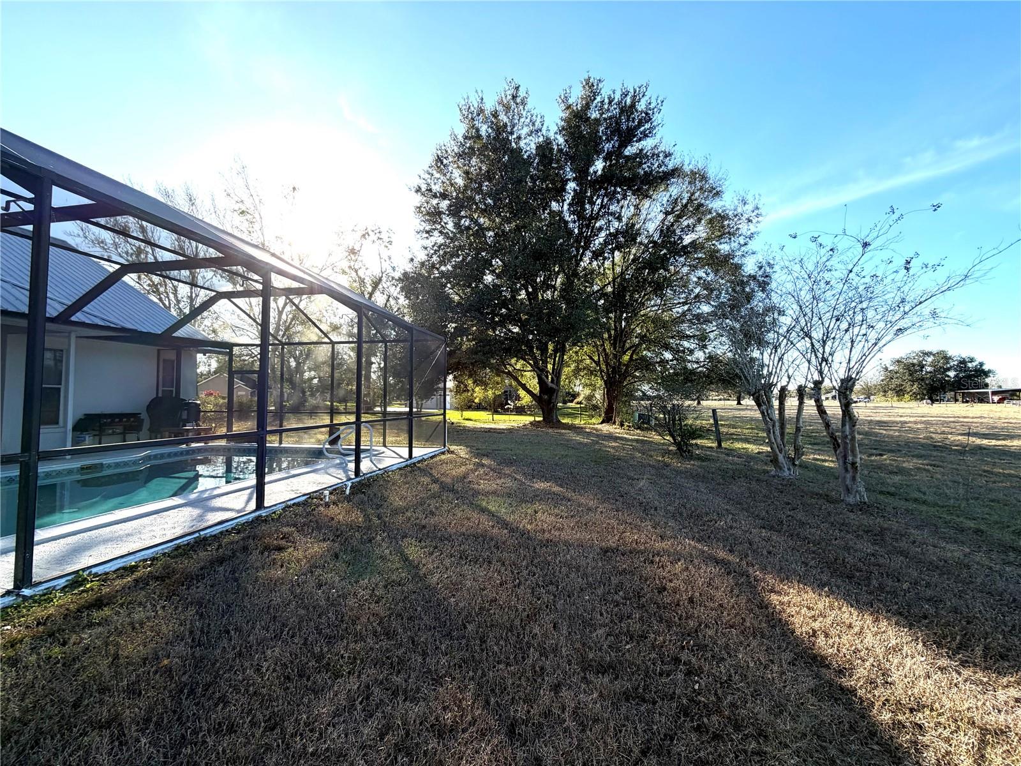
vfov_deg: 85.7
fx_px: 413
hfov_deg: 102.1
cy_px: 383
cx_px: 510
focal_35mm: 14
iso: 40
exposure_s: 1/672
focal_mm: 2.22
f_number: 2.2
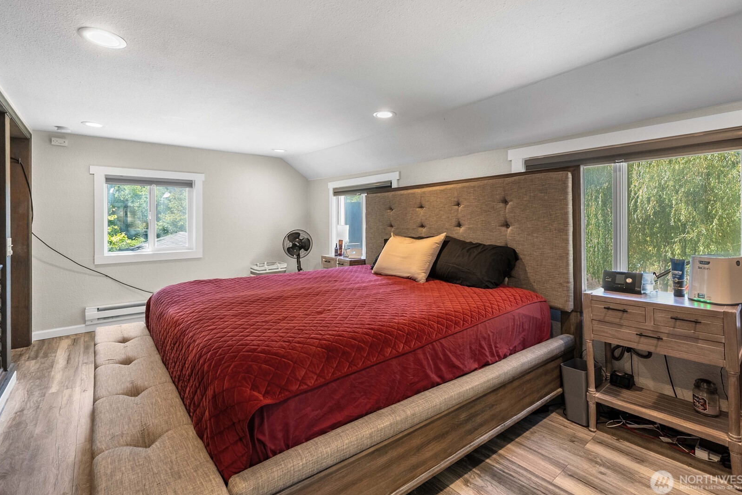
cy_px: 236
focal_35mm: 16
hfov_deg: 96.7
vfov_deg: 73.7
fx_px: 330
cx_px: 368
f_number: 7.1
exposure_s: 1/8
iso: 1000
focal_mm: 15
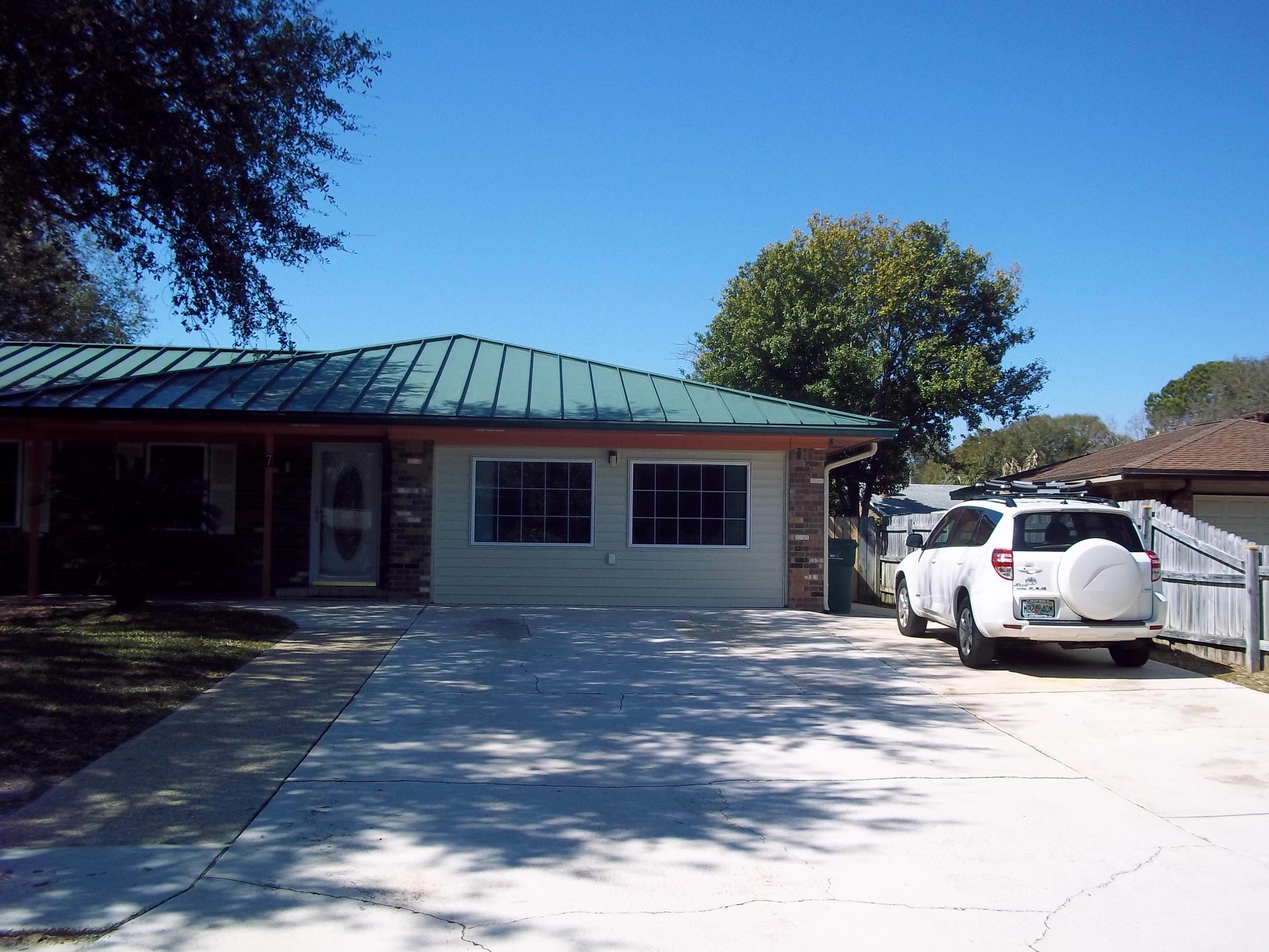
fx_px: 1320
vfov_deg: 39.7
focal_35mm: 36
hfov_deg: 51.4
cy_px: 476
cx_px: 634
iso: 80
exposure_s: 1/200
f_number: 8
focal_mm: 6.5
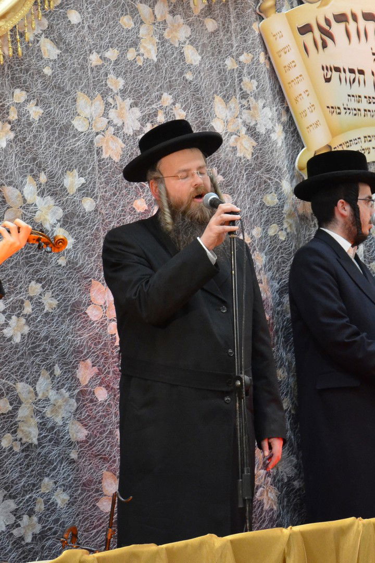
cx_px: 188
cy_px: 282
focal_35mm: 66
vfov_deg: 30.5
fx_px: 1031
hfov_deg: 20.6
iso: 1600
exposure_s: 1/80
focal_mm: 44
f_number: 7.1
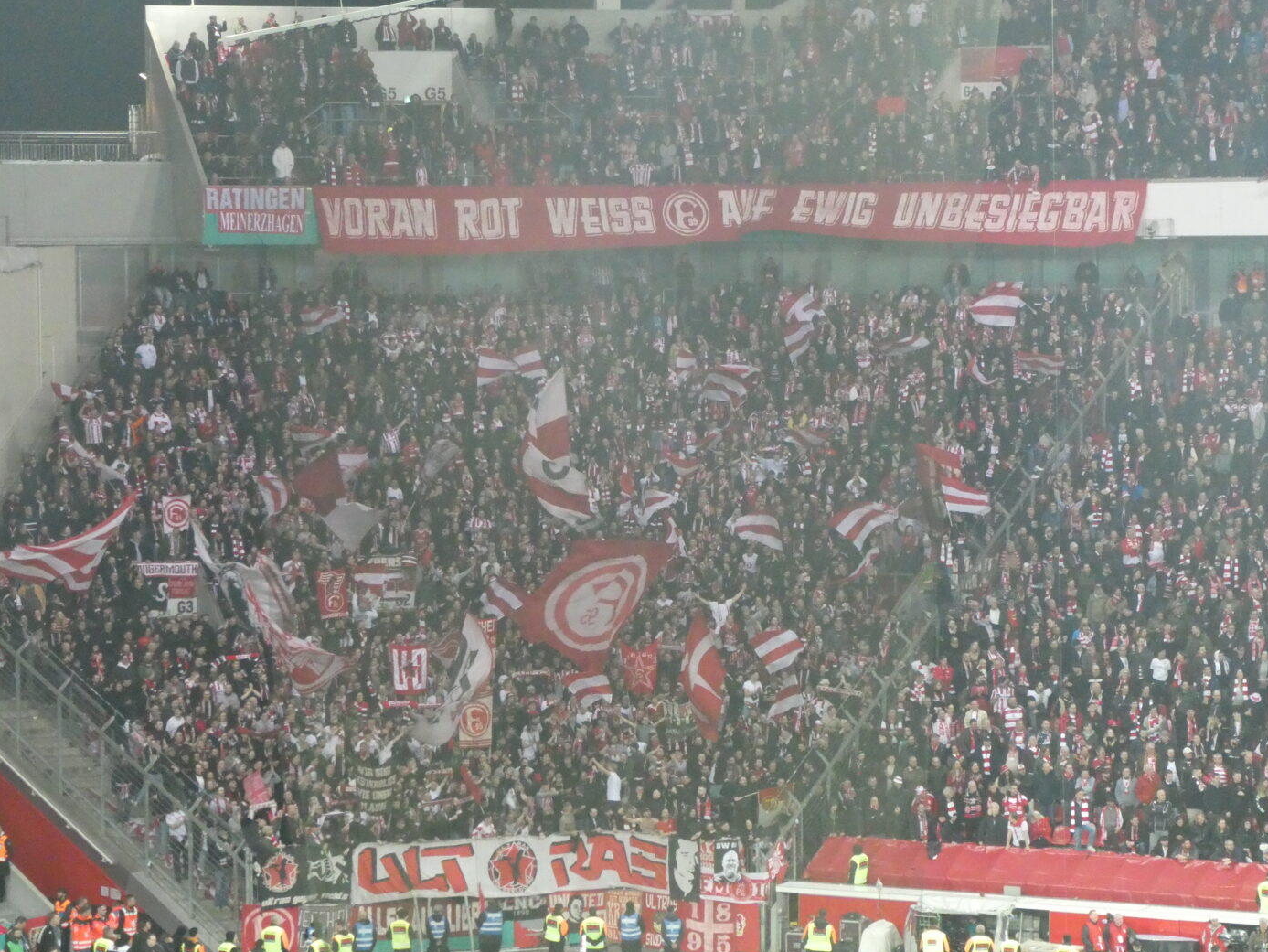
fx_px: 5240
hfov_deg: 13.8
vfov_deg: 10.4
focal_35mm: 143
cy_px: 518
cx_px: 599
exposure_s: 1/80
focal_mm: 22.3
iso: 1250
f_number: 5.2
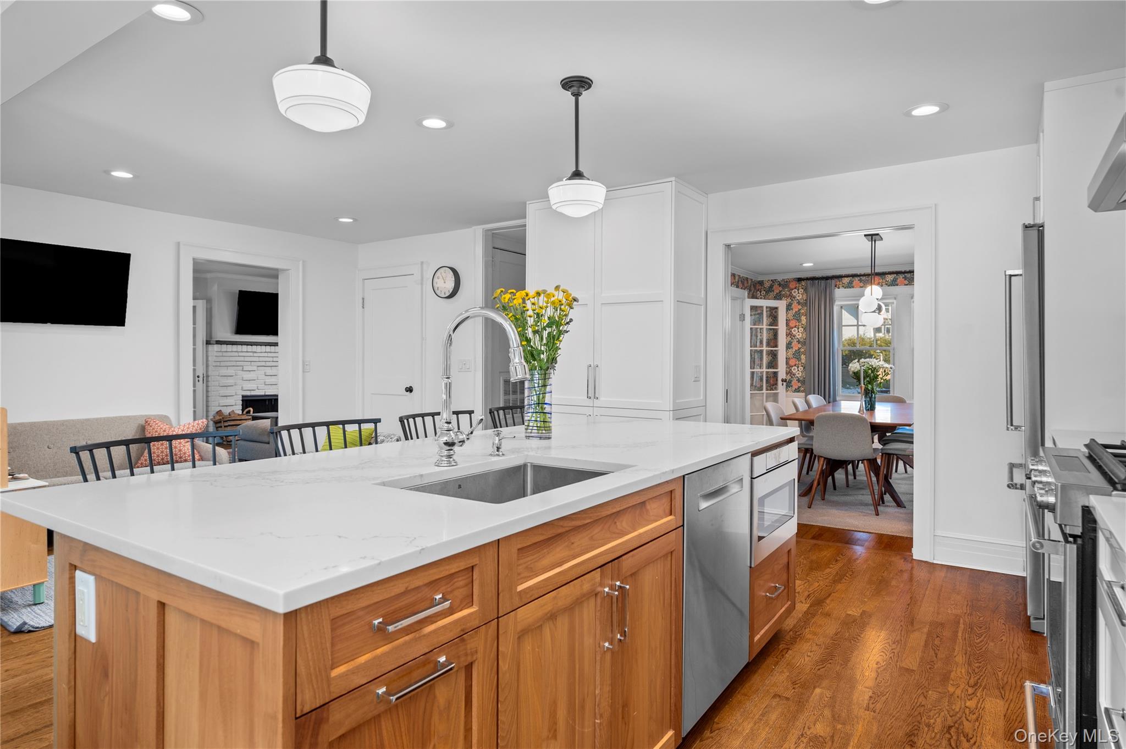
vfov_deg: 60.6
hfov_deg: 82.6
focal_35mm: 20
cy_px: 374
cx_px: 563
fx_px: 641
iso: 320
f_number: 7.1
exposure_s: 1/5
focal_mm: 20.5
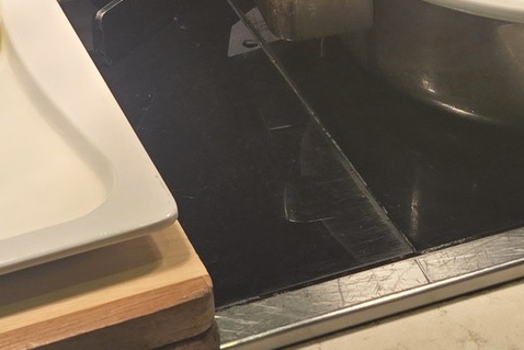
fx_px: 1456
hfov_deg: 20.4
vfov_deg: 13.5
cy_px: -3
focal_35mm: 100
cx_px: 261
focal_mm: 5.4
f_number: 1.8
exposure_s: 1/548
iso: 80
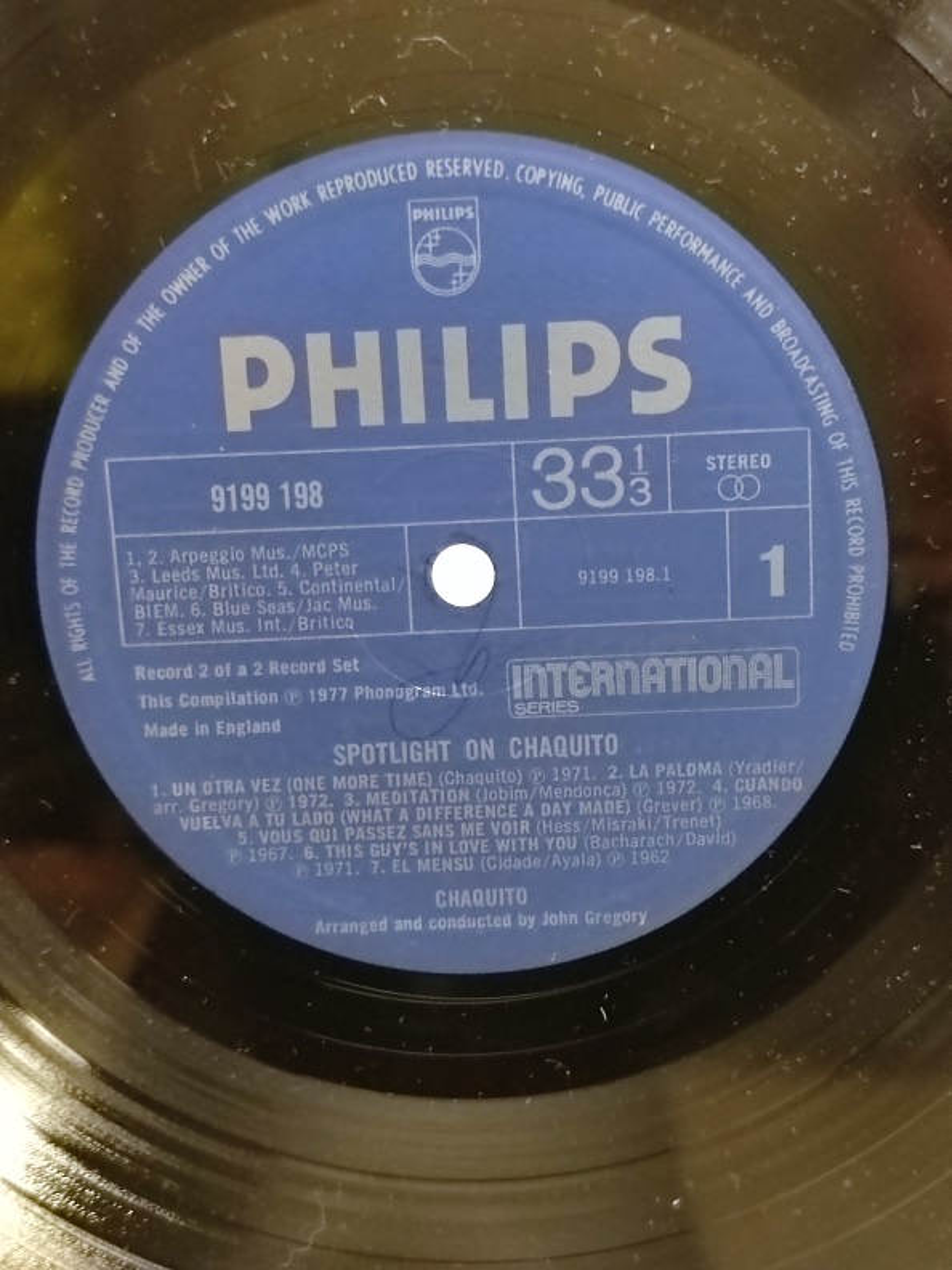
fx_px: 1760
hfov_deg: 30.3
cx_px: 476
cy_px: 635
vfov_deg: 39.7
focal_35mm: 48
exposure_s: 1/50
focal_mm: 6.72
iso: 1821
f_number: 1.69
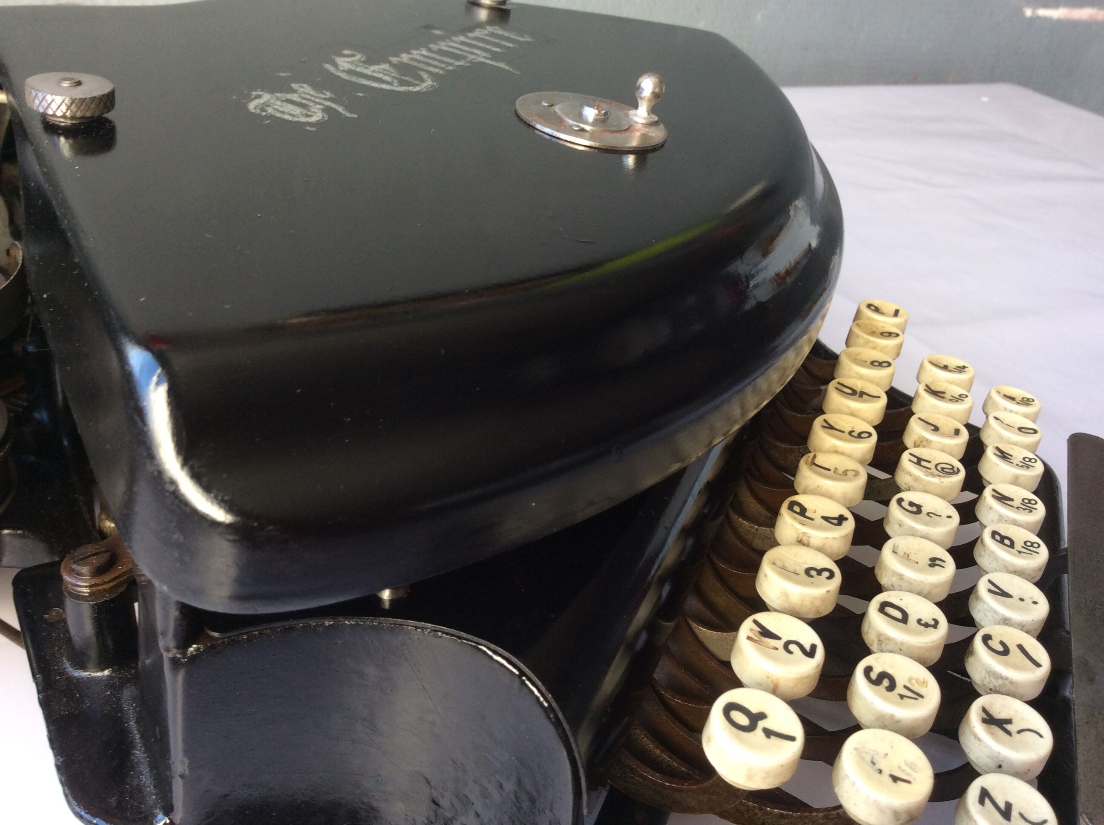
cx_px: 552
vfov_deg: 44.1
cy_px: 412
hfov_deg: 56.9
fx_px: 1019
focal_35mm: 32
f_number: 2.4
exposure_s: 1/33
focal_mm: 3.3
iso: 32
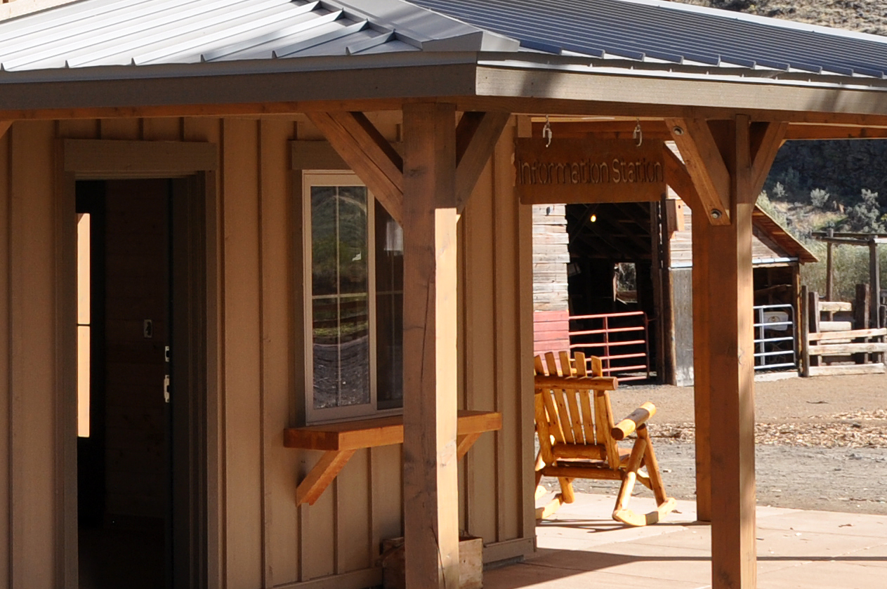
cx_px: 17
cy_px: -95
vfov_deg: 12.0
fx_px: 2756
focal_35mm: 112
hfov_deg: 17.9
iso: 200
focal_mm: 22
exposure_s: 1/320
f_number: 9
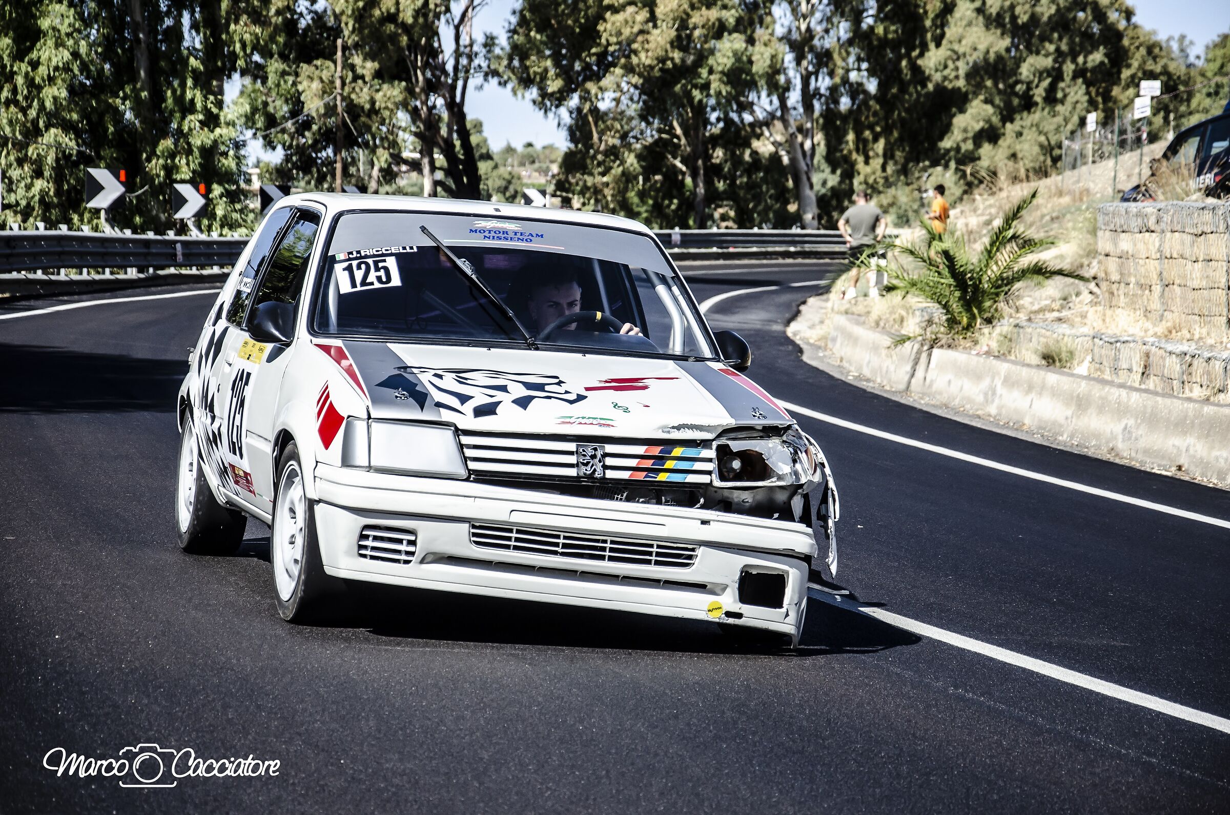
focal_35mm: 120
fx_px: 4092
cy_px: 408
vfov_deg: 11.4
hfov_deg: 17.1
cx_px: 615
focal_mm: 80
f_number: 5.3
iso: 320
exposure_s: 1/1600
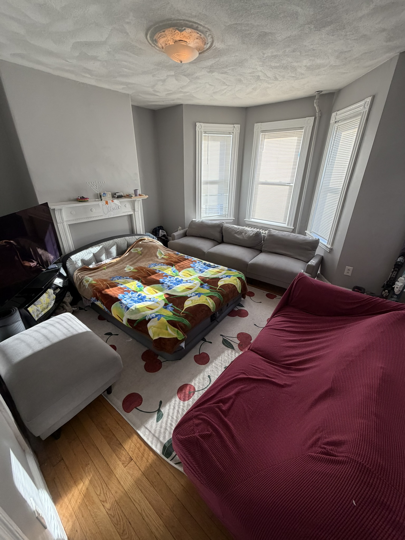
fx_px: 218
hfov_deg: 85.7
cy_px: 270
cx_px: 202
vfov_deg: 102.1
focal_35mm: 14
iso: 160
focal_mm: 2.22
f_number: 2.2
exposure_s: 1/121
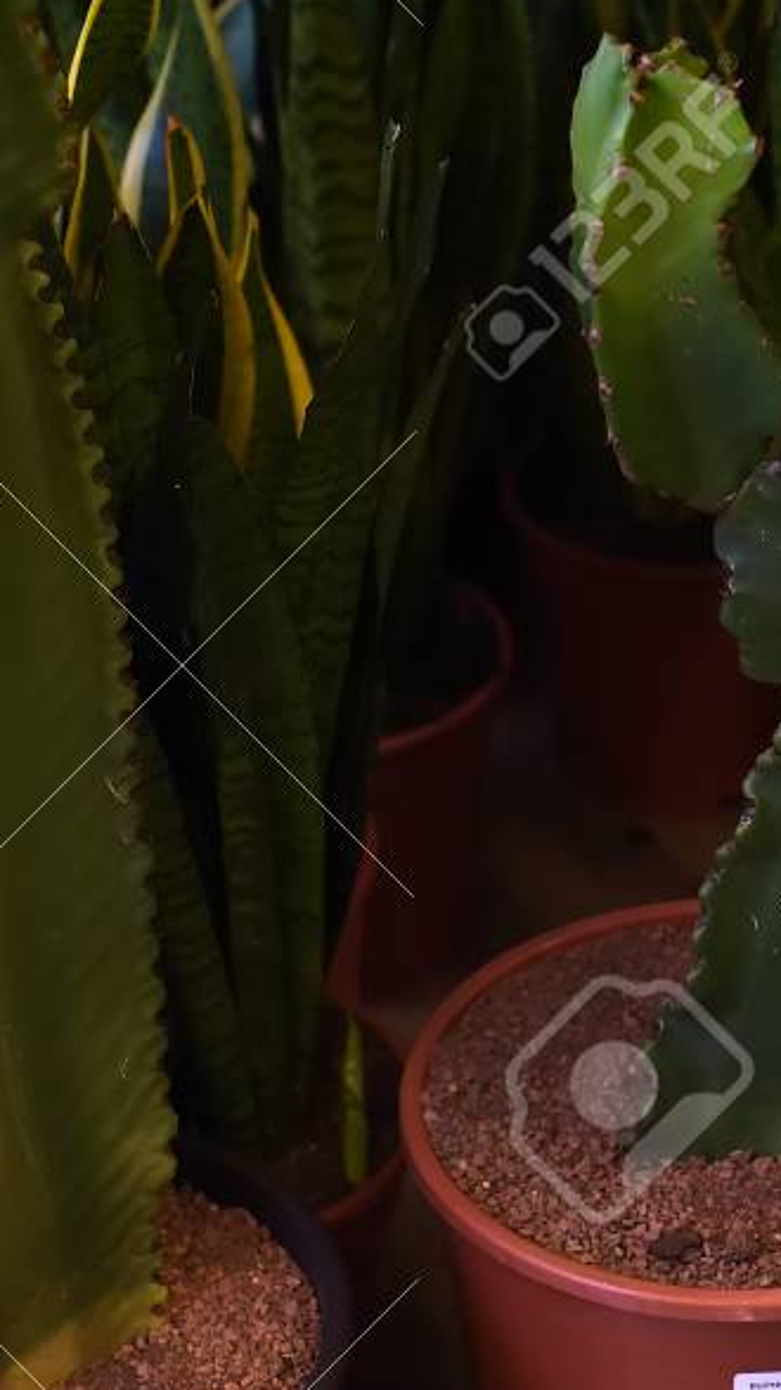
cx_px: 531
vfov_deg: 18.5
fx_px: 4272
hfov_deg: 10.4
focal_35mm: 116
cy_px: 646
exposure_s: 1/160
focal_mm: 50
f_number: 3.5
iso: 800
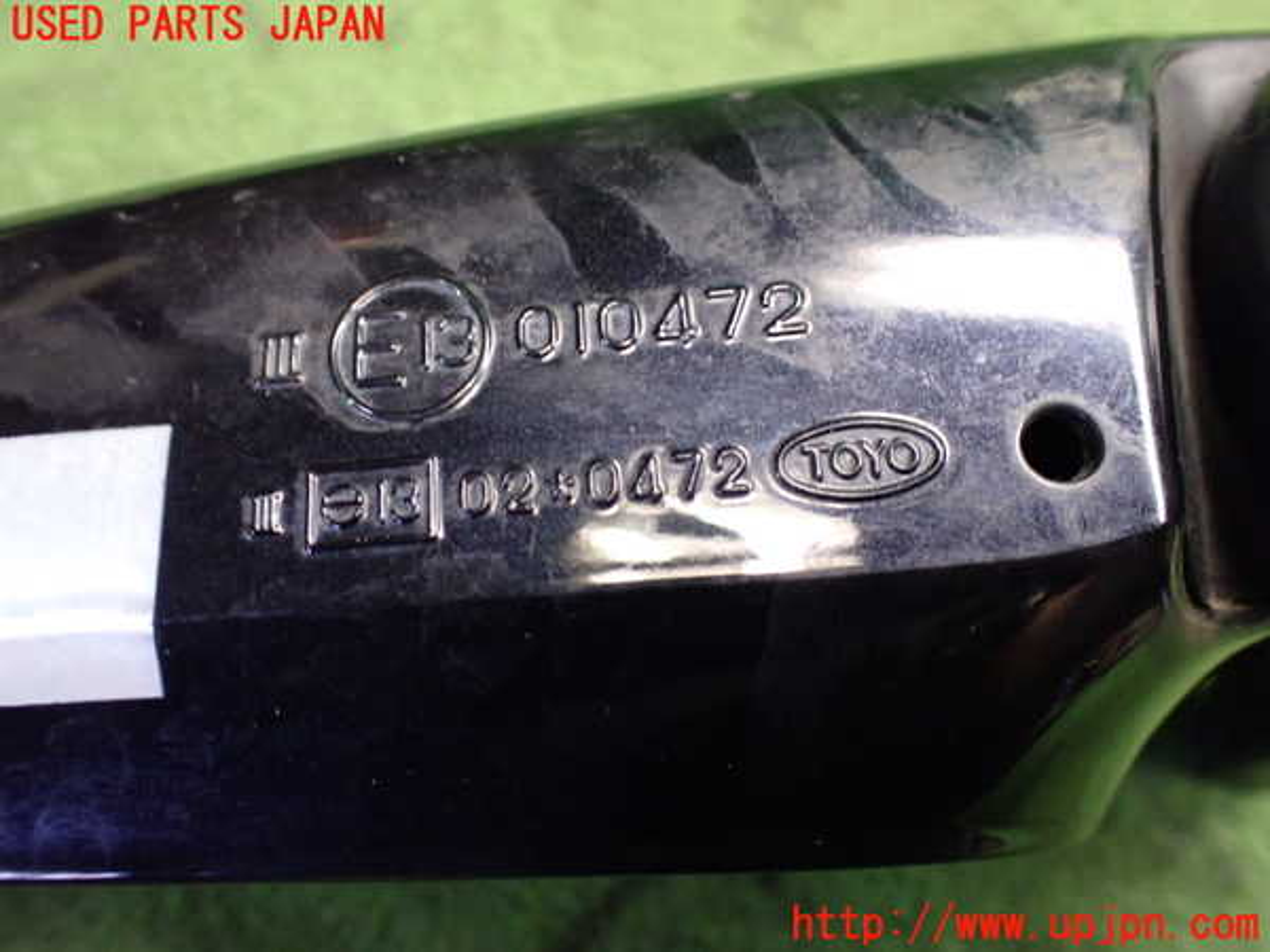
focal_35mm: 30
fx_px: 1101
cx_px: 635
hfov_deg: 60.0
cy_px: 476
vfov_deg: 46.8
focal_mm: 5.4
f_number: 2.3
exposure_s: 1/50
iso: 800
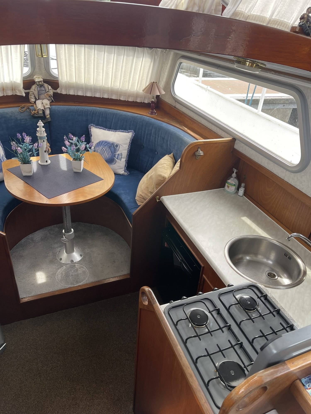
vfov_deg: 69.4
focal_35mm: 25
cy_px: 207
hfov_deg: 54.9
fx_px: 299
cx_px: 156
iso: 50
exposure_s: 1/121
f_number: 1.6
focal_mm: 5.1
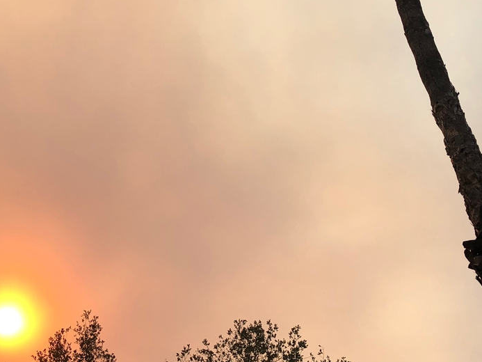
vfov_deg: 22.9
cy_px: 134
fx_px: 891
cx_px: 188
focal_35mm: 64
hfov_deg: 30.2
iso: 20
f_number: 1.8
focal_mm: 4
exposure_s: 1/1600
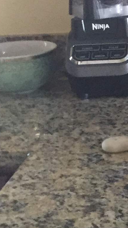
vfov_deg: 16.0
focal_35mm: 134
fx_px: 809
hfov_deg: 8.3
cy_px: 123
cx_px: 315
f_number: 2.2
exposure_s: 1/30
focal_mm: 4.15
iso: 200
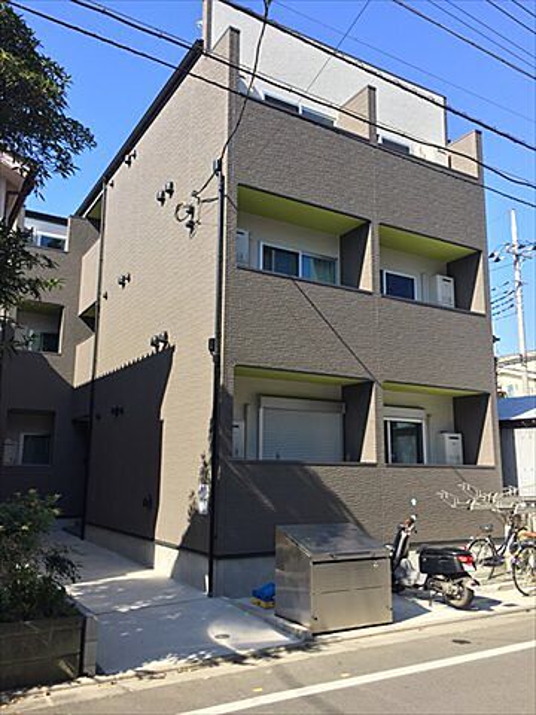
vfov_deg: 61.7
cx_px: 268
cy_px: 358
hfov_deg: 48.2
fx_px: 599
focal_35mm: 29
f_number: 2.2
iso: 32
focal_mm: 4.15
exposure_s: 1/842
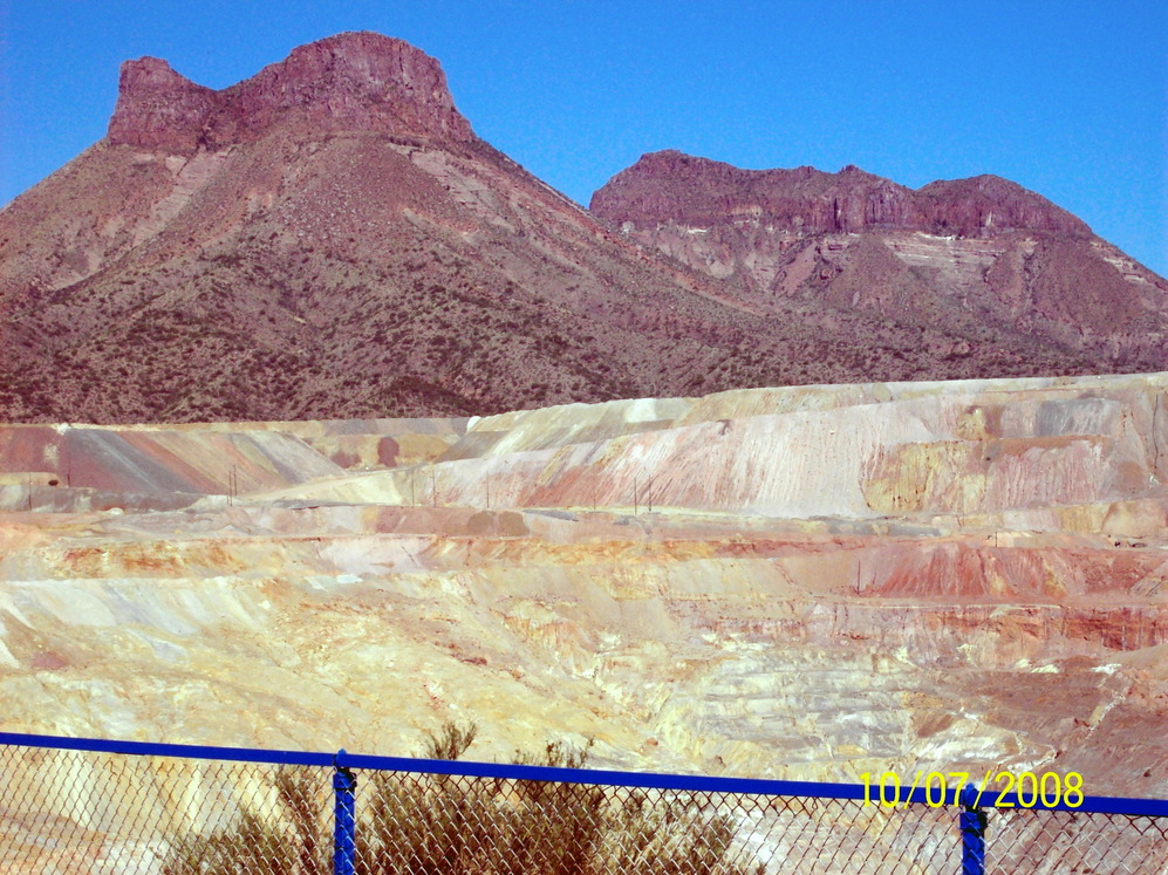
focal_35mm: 108
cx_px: 584
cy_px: 438
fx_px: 3643
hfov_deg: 18.2
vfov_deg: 13.7
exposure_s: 1/308
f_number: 8.5
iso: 80
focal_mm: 18
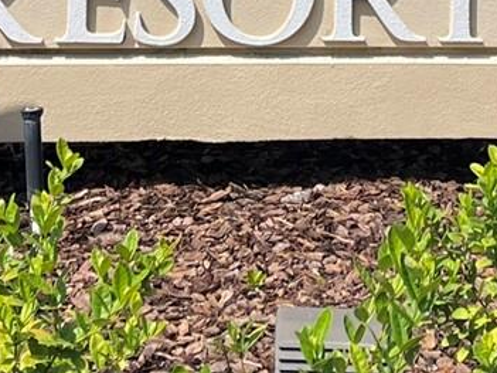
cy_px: -318
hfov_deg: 17.2
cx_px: 324
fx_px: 1636
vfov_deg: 11.9
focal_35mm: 114
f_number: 1.6
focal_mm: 5.1
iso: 32
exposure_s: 1/3344
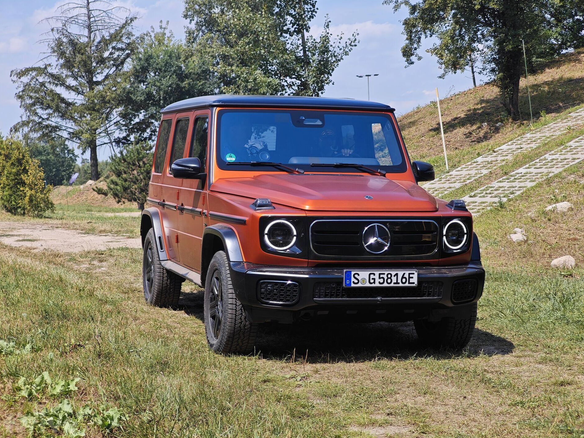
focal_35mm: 76
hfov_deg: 25.7
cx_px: 293
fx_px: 1282
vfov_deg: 19.4
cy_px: 220
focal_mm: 12.28
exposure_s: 1/2349
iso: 50
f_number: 1.8
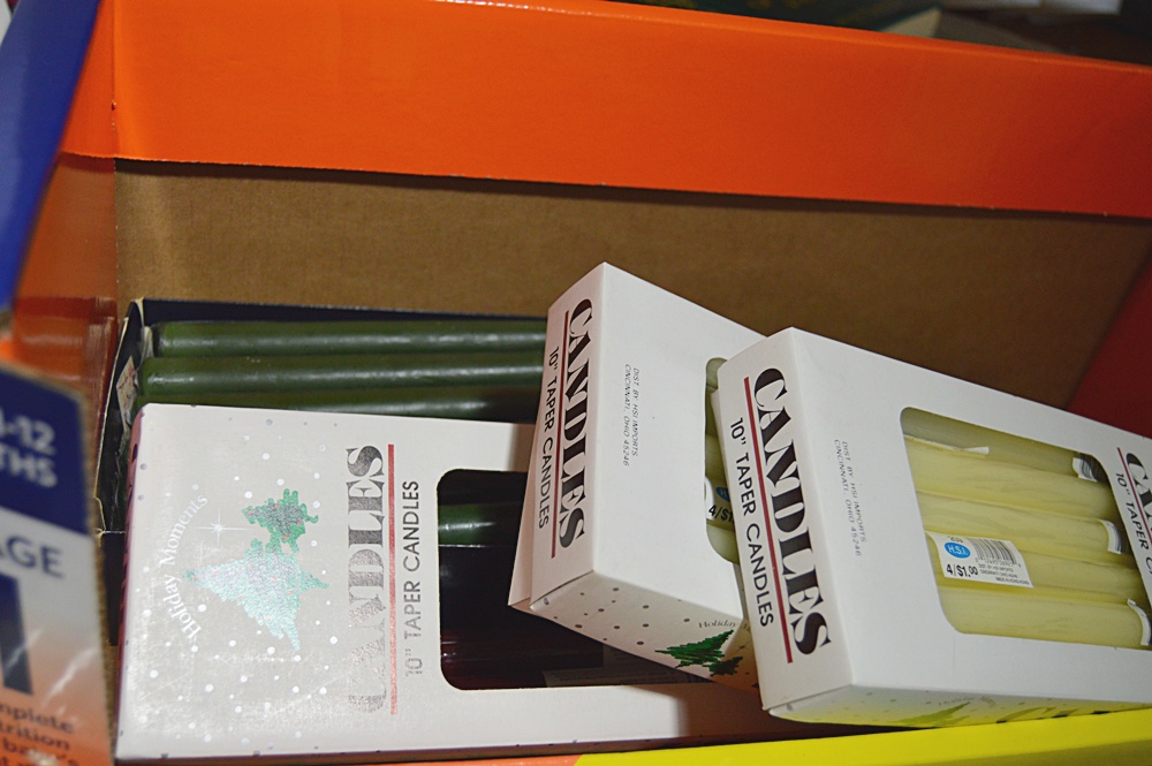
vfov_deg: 36.8
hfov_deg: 53.2
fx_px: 1151
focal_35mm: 36
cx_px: 576
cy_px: 383
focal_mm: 24
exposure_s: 1/60
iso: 800
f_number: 3.8
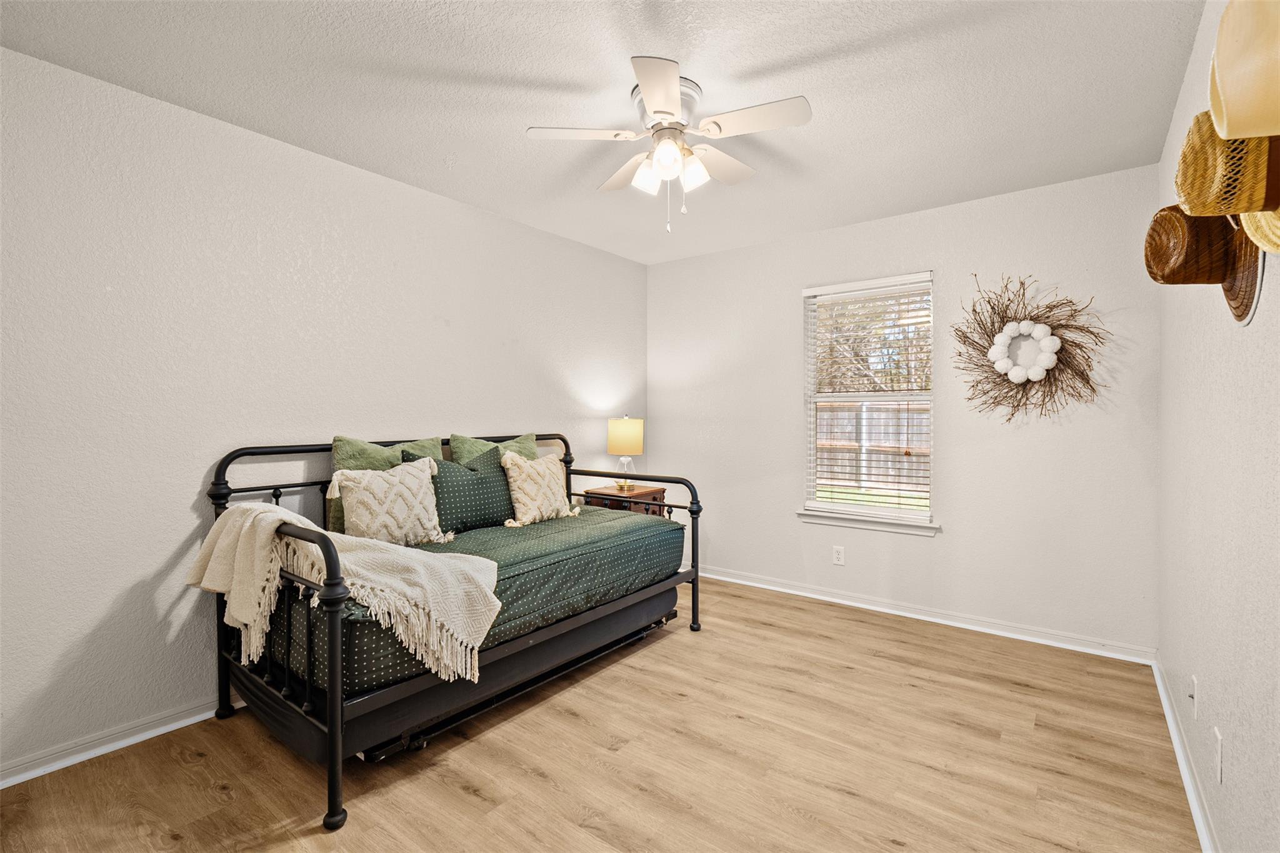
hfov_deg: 96.7
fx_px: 569
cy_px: 426
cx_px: 640
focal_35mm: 16
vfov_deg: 73.7
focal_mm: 16
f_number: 8
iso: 400
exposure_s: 1.6
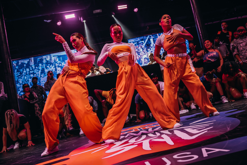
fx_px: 230
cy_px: 82
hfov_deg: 56.5
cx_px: 124
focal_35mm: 34
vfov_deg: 39.4
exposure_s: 1/640
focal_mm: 33.5
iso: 1600
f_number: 2.8
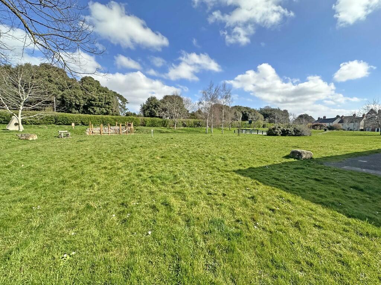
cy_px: 142
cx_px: 190
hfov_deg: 102.1
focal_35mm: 14
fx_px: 154
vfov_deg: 85.7
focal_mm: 2.22
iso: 50
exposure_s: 1/3509
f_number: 2.2
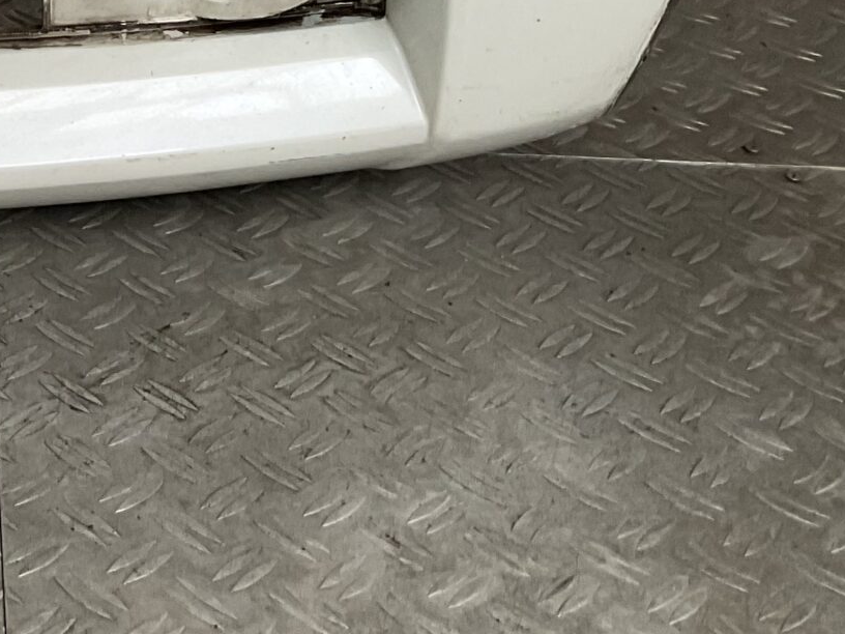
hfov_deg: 19.2
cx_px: -377
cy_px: -128
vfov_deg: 15.6
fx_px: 2221
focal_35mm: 91
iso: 50
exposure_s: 1/100
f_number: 1.8
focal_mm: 3
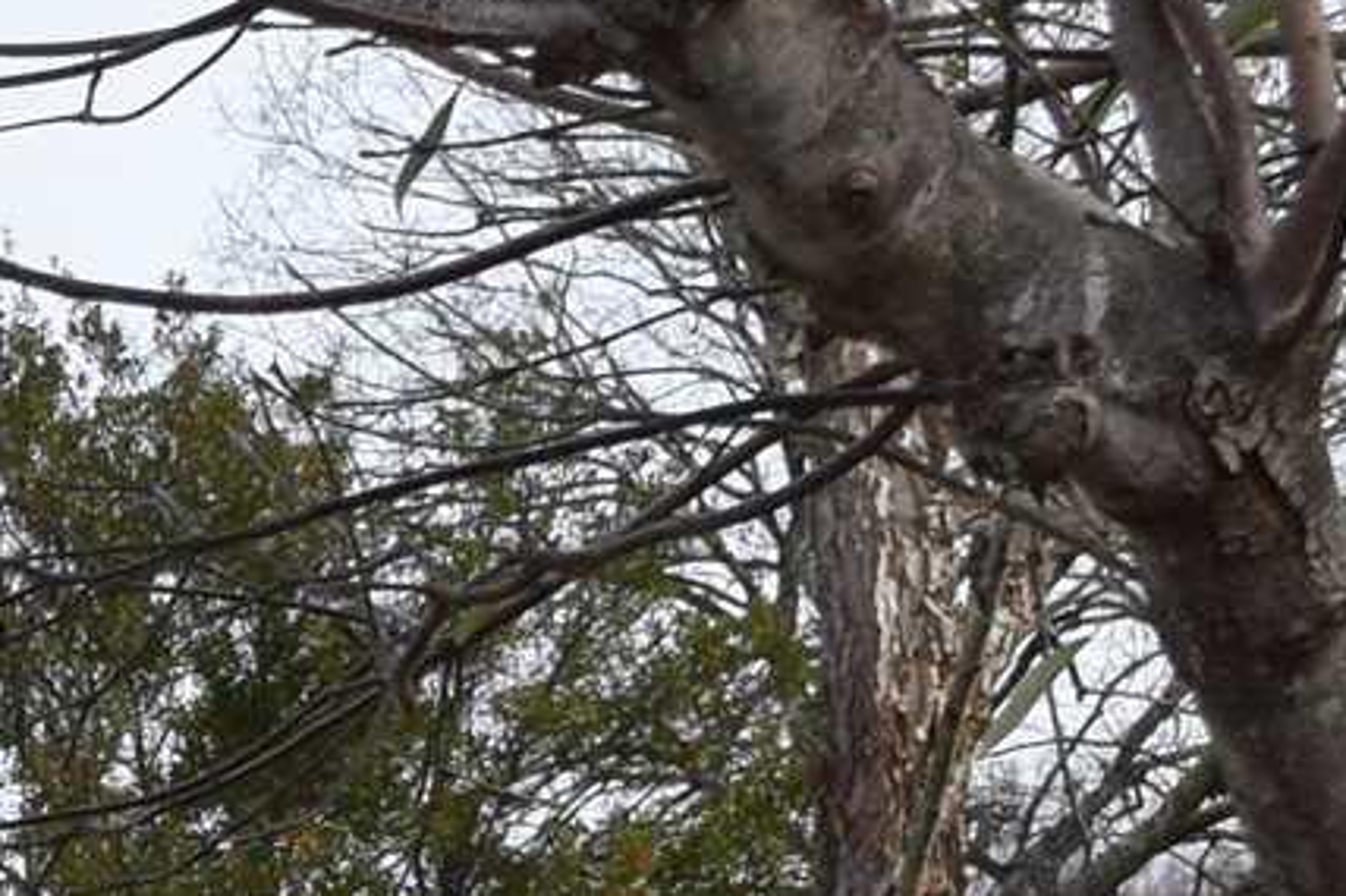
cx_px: -2670
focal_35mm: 366
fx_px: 13678
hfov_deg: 5.3
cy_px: 2040
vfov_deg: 3.7
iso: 200
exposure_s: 1/320
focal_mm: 34
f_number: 9
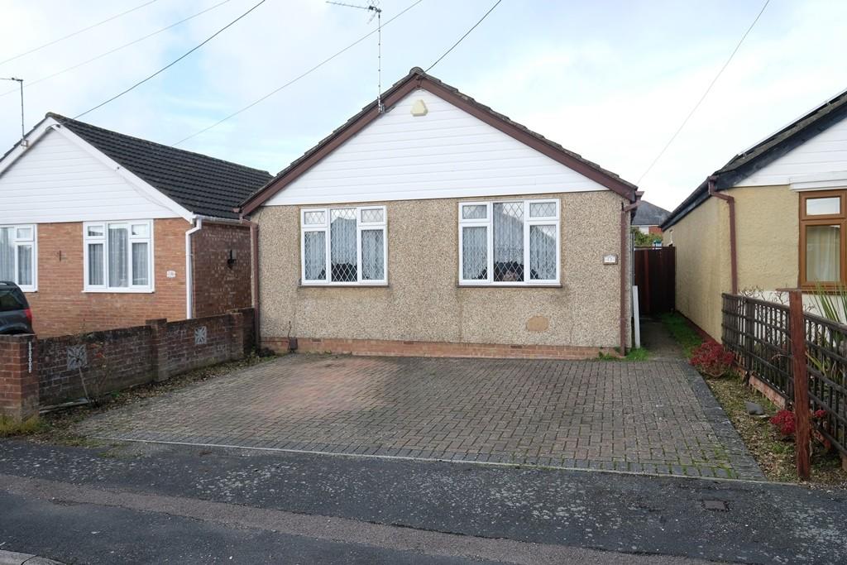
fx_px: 588
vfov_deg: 51.3
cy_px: 282
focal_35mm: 25
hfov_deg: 71.5
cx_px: 424
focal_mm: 16.6
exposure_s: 1/220
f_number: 5.6
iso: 200
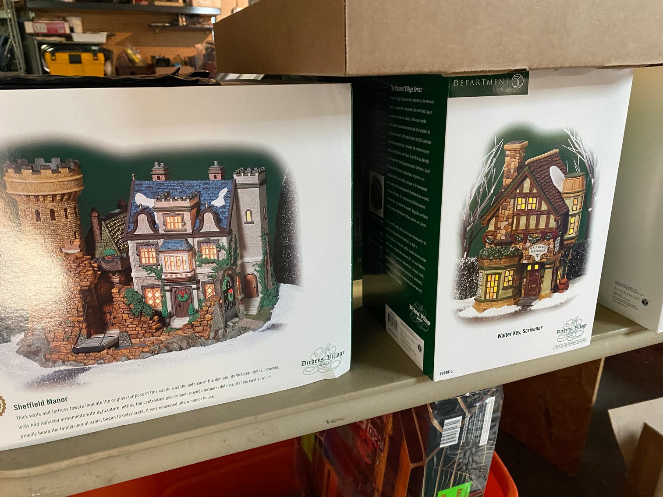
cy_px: 248
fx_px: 498
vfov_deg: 53.1
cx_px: 332
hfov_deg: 67.3
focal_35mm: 26
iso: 500
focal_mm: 4.25
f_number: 1.8
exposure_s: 1/40
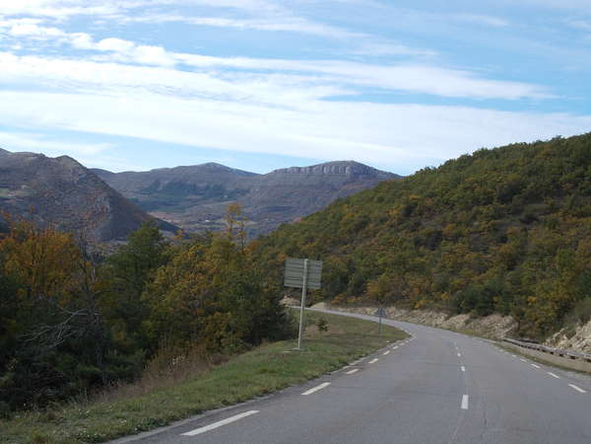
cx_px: 296
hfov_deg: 32.2
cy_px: 222
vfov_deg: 24.4
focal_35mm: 60
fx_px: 1024
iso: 80
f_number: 4
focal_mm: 8.5
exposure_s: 1/500
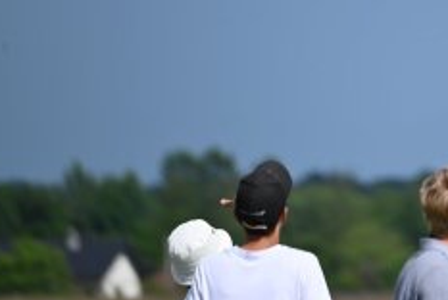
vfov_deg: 1.6
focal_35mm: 854
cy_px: 102
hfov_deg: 2.4
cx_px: 449
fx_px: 10641
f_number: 6.3
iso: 320
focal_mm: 400
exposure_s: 1/2000
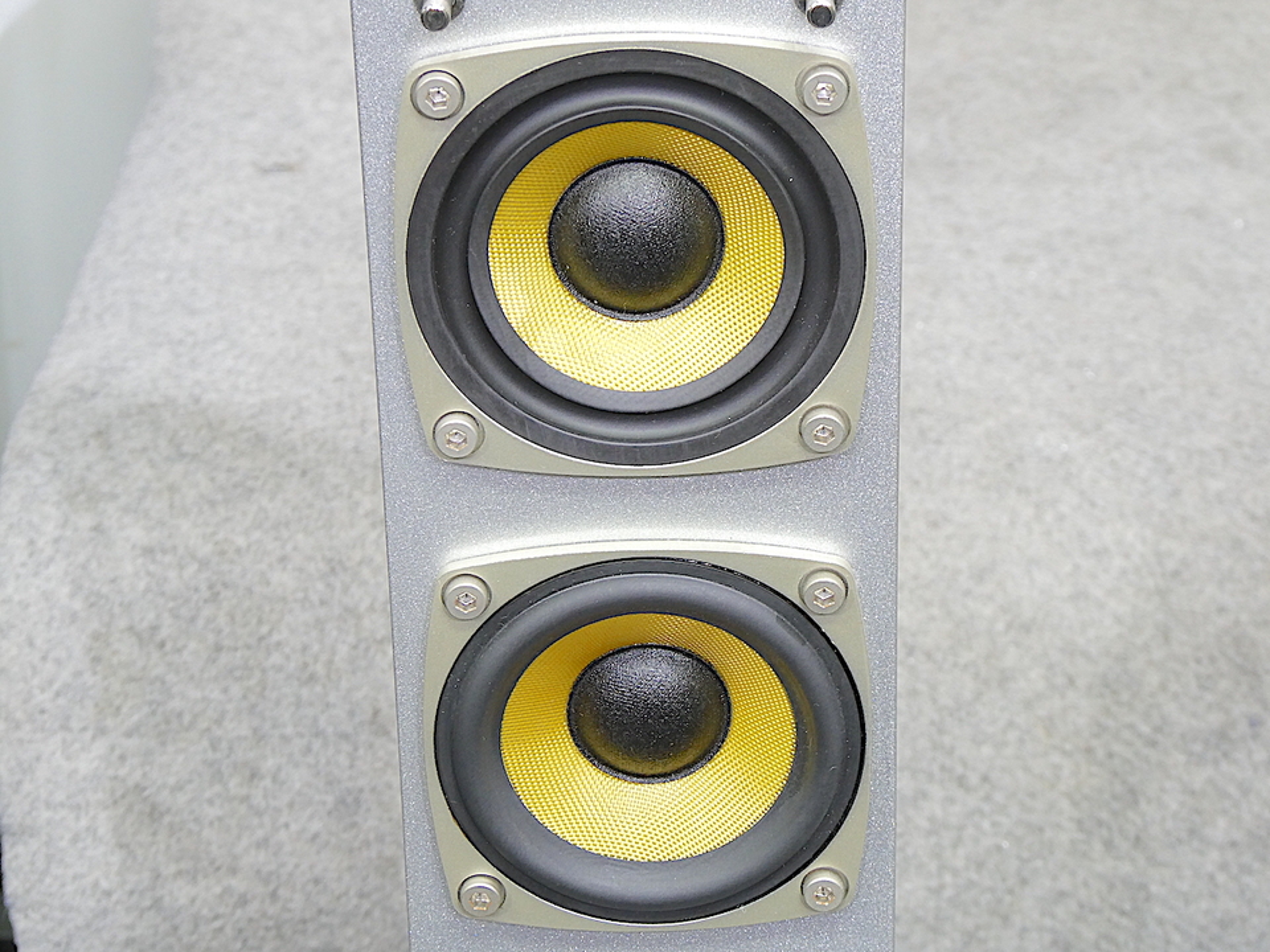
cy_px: 476
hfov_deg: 20.0
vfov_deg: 15.1
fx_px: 3595
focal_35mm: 98
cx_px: 635
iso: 200
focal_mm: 17.5
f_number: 5
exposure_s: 1/4
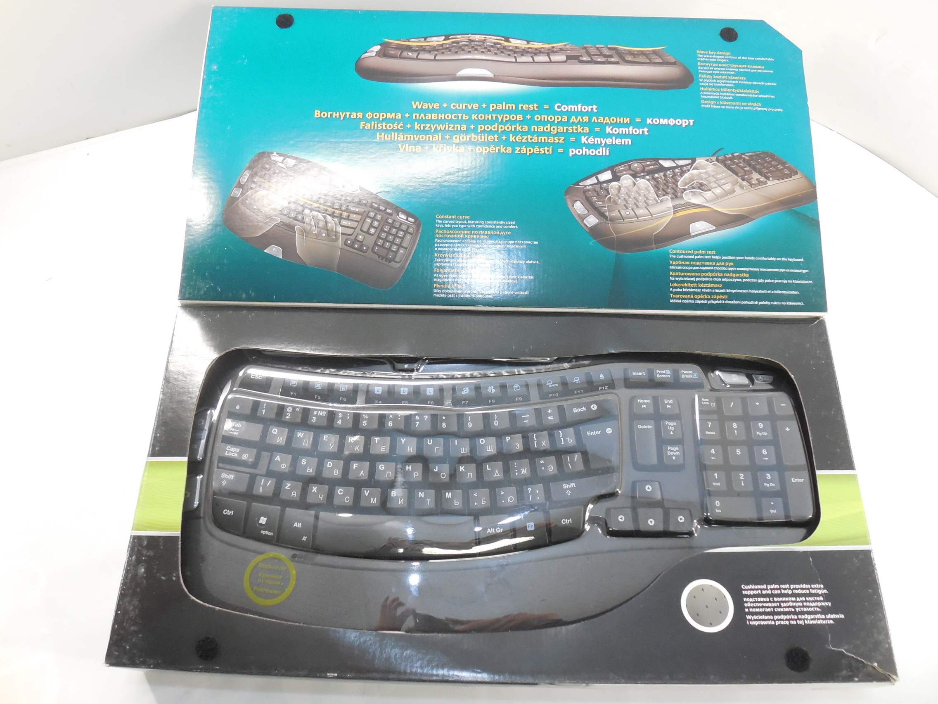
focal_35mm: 26
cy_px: 352
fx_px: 705
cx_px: 469
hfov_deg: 67.3
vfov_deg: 53.1
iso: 400
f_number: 3.5
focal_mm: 4.6
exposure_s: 1/30
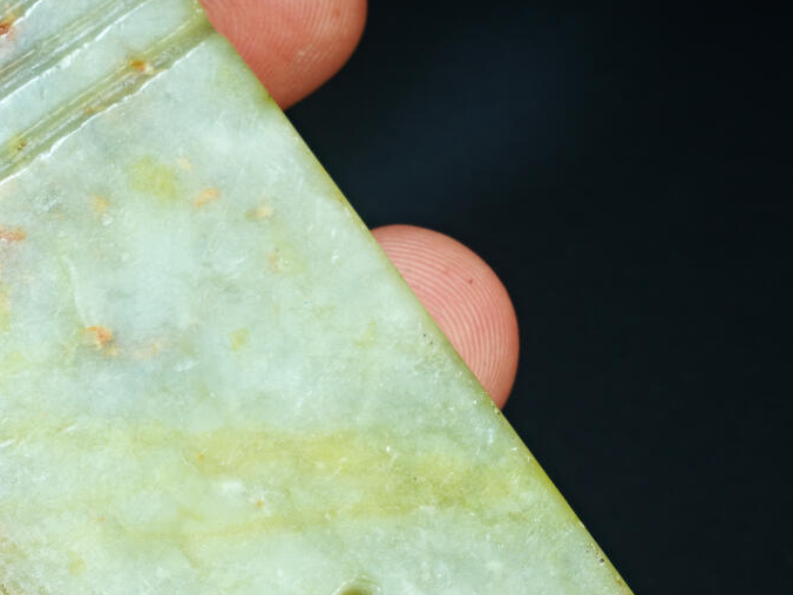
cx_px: 195
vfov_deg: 6.5
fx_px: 5246
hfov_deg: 8.6
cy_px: 469
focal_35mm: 229
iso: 100
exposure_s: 1/160
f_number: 18
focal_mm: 77
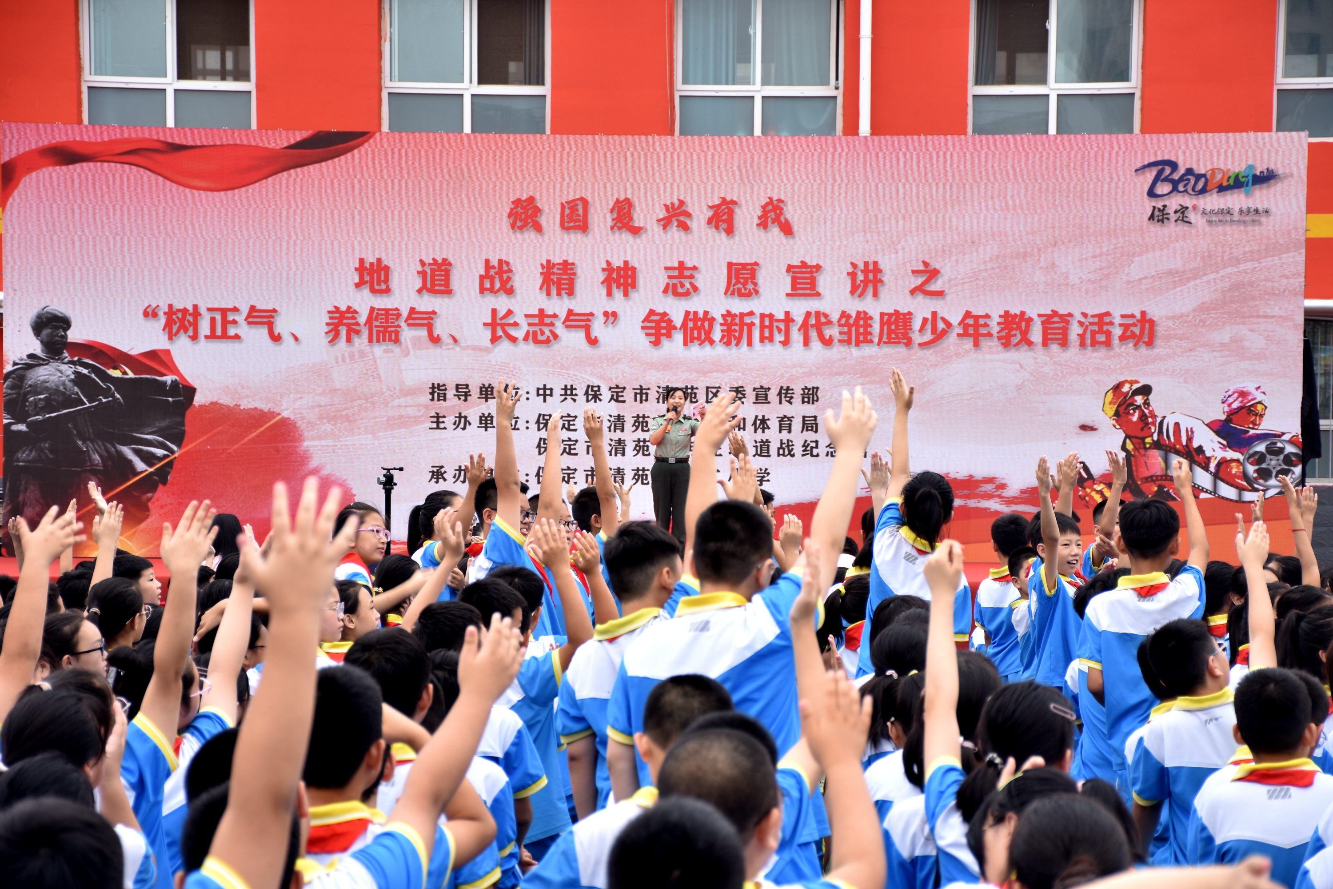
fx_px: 3888
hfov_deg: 19.5
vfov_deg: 13.0
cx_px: 666
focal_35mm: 105
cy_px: 444
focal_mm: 70
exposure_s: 1/125
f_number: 5
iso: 100
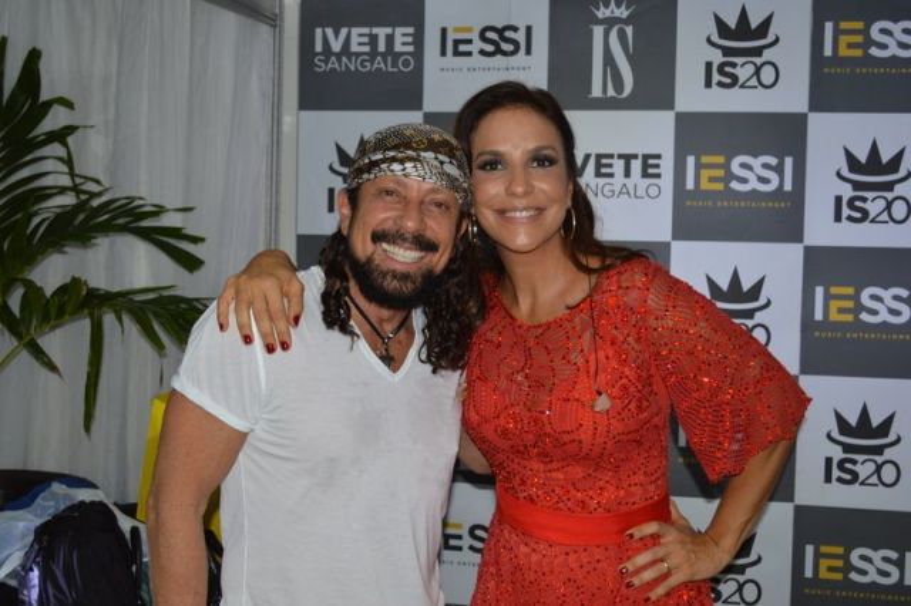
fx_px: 1138
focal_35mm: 45
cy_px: 303
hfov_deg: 43.6
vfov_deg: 29.8
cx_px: 456
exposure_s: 1/100
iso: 400
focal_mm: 30
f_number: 4.5
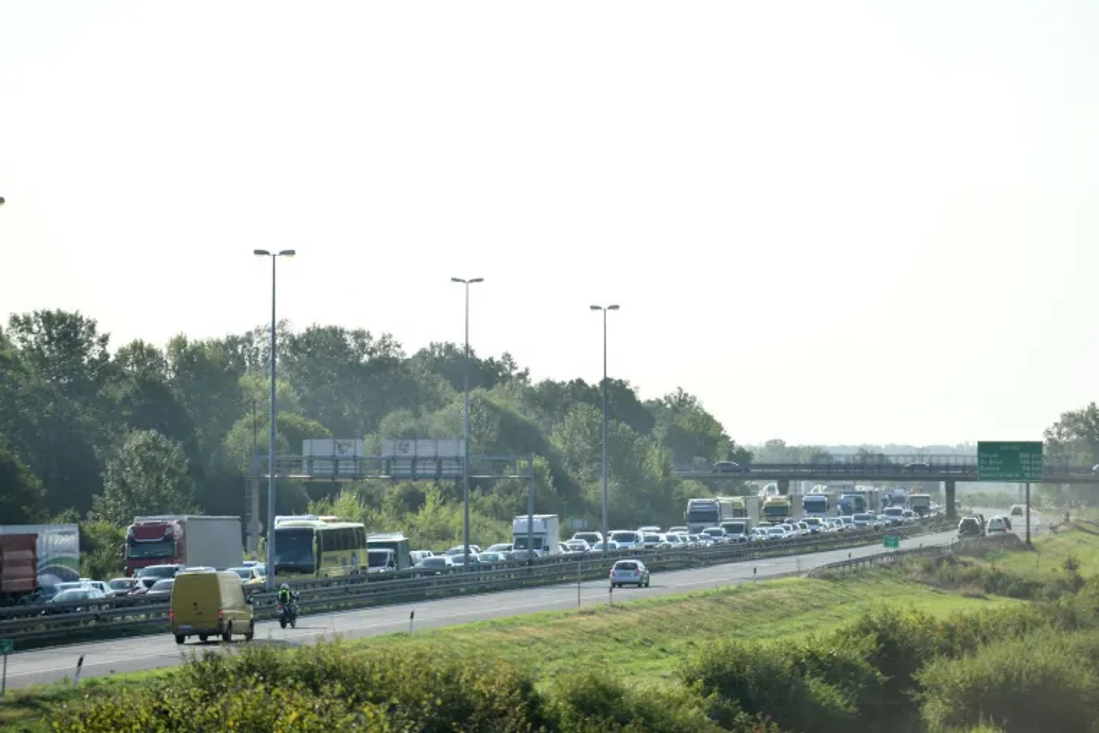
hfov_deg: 10.3
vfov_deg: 6.9
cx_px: 550
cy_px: 366
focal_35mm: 200
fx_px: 6106
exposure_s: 1/1000
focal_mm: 200
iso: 200
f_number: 5.6
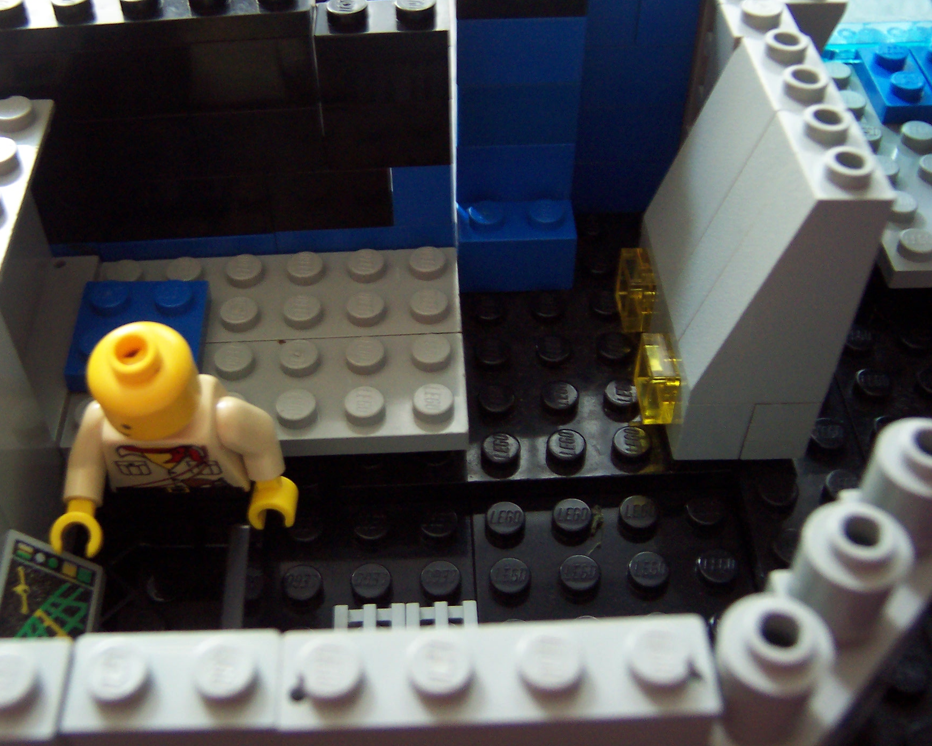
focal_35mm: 41
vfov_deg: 36.5
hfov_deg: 44.7
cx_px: 395
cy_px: 342
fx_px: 1131
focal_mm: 5.6
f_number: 2.8
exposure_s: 1/8
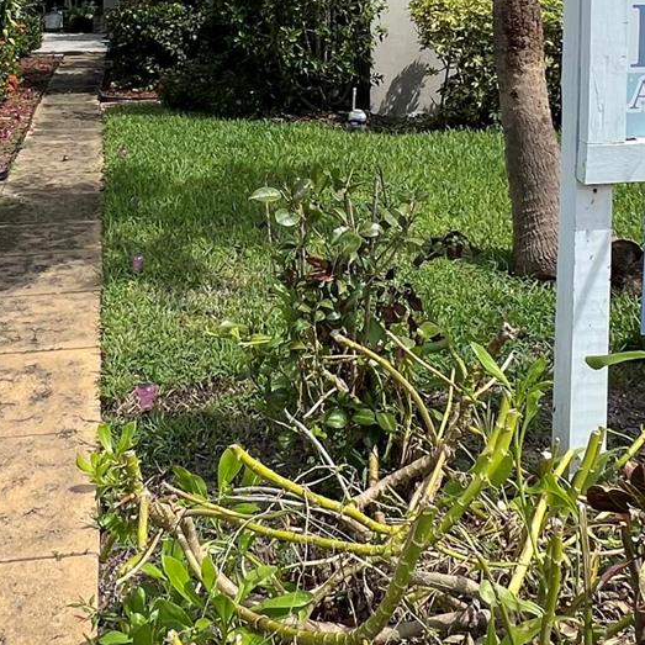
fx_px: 949
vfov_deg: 34.5
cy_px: 15
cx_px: 252
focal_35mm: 45
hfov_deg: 37.4
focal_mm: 1.57
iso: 32
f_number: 1.8
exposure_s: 1/1393
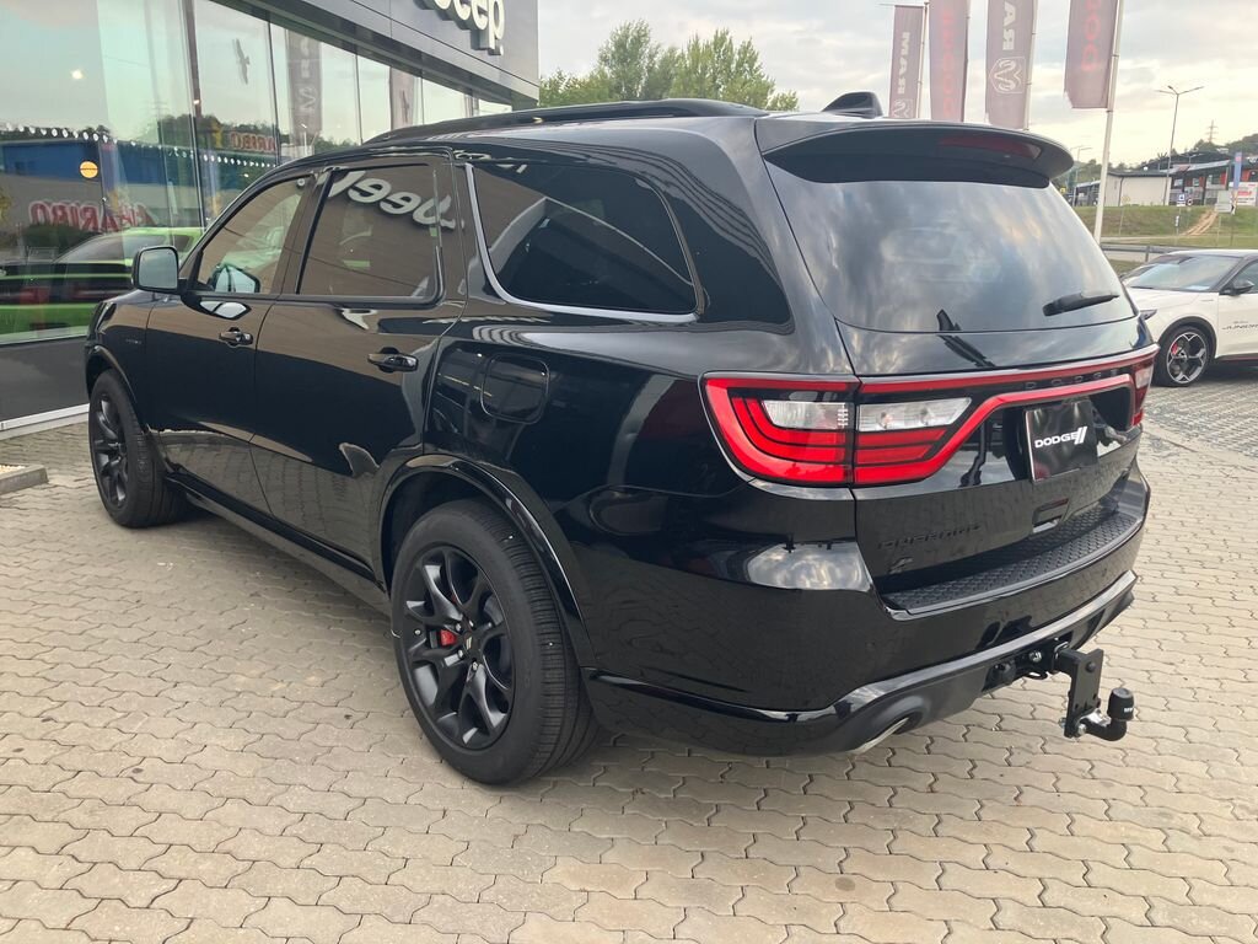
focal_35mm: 28
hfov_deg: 63.4
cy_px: 472
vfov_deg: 49.7
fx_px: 1018
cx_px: 629
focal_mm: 3.99
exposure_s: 1/114
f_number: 1.8
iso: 80
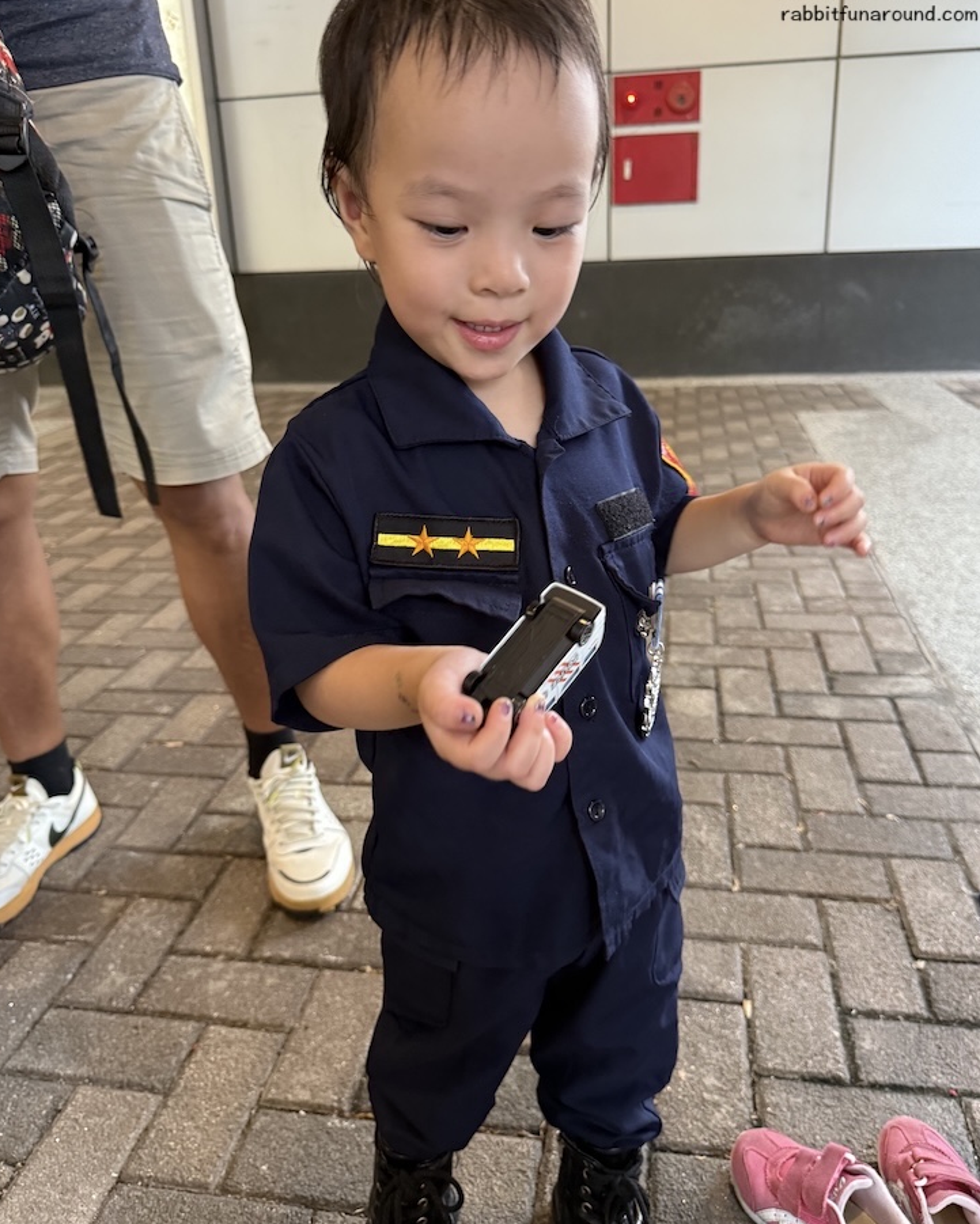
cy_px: 603
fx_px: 942
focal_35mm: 26
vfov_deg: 66.0
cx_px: 506
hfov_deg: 54.9
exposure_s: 1/60
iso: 400
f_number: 1.78
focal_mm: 6.76
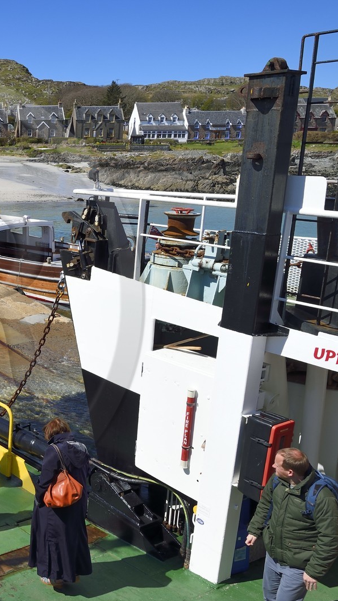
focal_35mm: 38
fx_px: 606
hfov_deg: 26.7
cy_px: 302
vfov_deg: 52.8
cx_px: -92
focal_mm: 24
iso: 200
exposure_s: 1/250
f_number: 14
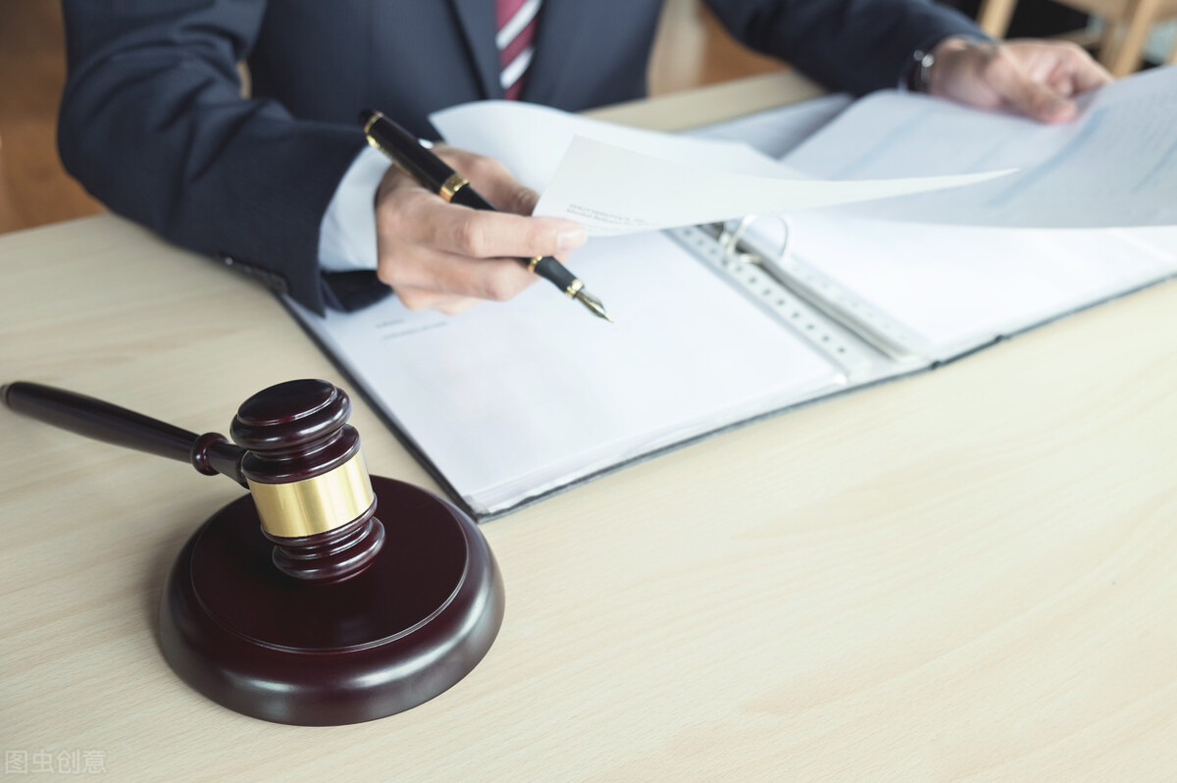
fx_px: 1372
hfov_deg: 46.4
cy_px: 392
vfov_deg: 31.8
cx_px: 588
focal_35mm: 42
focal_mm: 27.7
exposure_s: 1/125
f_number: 3.2
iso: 500
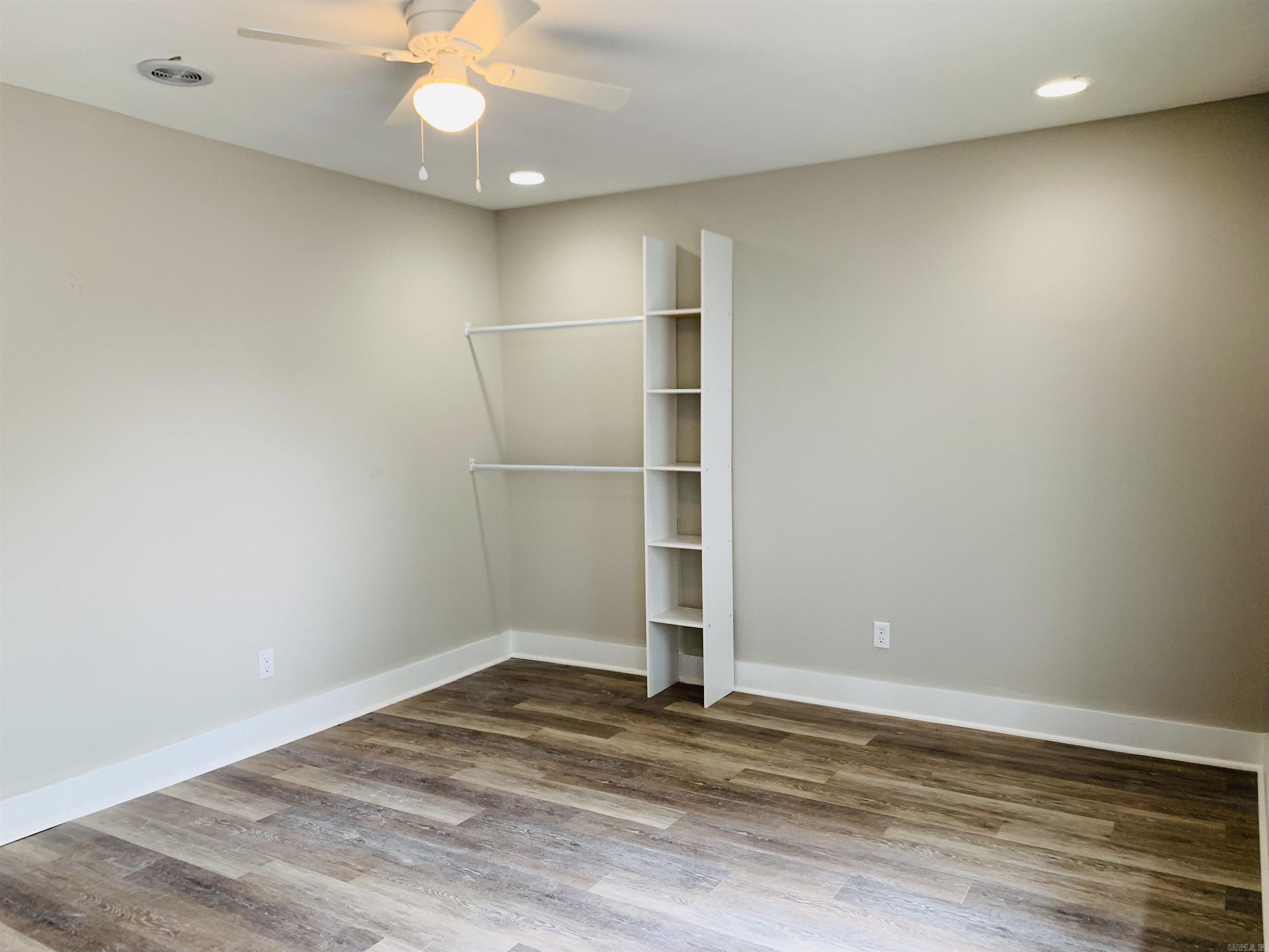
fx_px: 953
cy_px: 476
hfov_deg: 67.3
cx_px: 634
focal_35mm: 26
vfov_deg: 53.1
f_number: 1.8
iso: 64
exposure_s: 1/60
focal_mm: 4.25
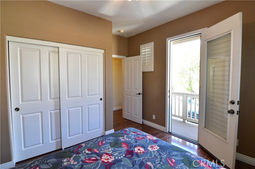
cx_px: 128
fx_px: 113
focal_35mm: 16
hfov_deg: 96.8
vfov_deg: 73.6
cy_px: 84
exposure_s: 1/30
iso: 2000
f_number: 13
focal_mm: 11
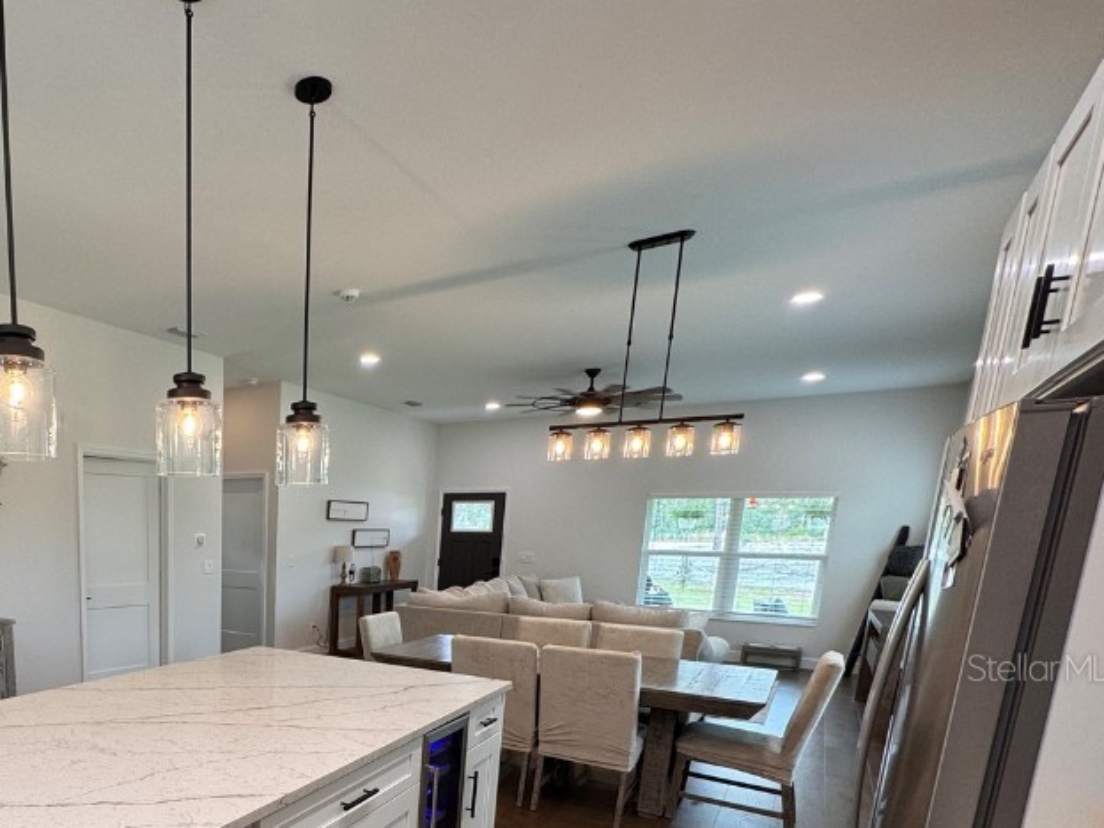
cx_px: 227
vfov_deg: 54.7
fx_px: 733
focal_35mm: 23
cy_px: 667
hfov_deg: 67.3
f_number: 2.2
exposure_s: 1/63
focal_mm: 2.22
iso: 100
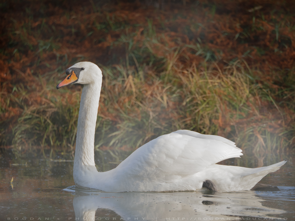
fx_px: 4270
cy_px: 110
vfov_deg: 3.0
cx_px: 148
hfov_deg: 4.0
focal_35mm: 501
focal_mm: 250
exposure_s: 1/800
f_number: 5.4
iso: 500
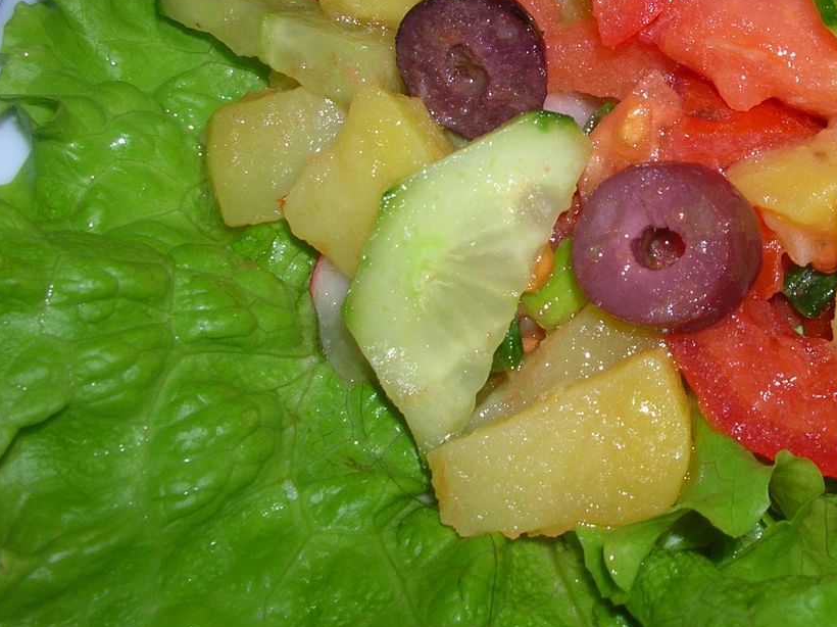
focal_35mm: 61
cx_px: 709
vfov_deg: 23.7
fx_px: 1474
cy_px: 141
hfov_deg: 30.6
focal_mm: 5.8
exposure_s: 1/60.1
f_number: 5.6
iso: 50
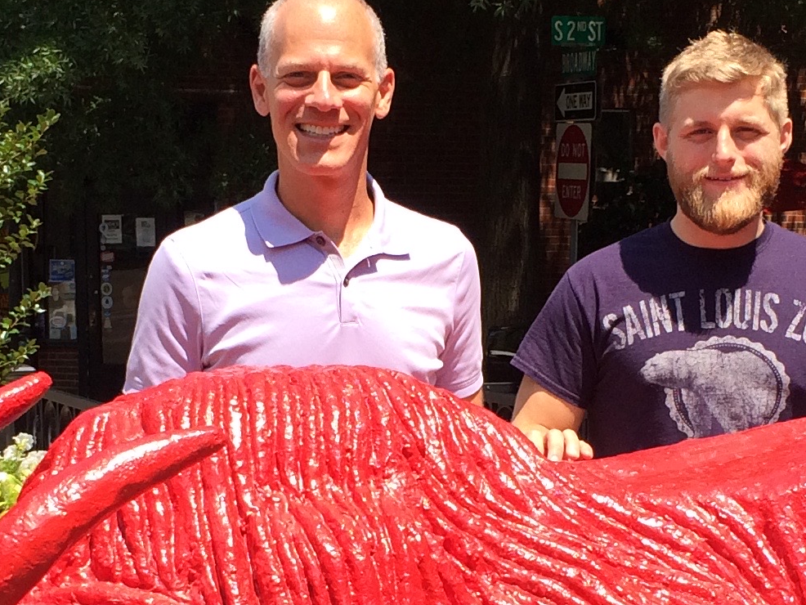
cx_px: 401
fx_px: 2236
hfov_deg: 20.4
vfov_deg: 15.3
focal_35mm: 96
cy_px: 522
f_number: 2.2
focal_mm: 4.15
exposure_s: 1/1109
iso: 32
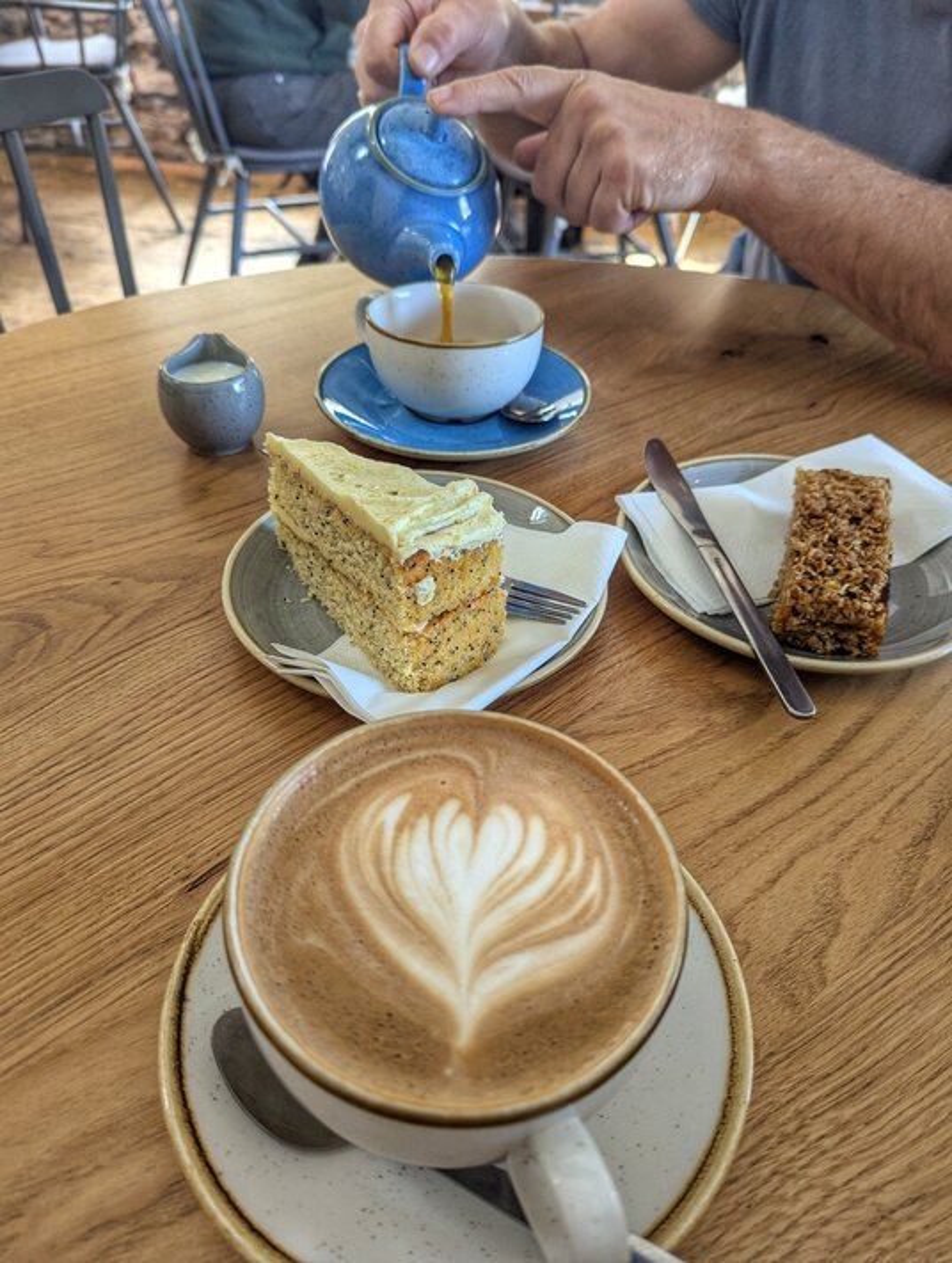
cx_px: 476
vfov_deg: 71.5
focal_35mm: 24
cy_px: 632
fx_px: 877
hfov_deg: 57.0
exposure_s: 1/70.4
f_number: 1.85
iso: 81
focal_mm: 6.81
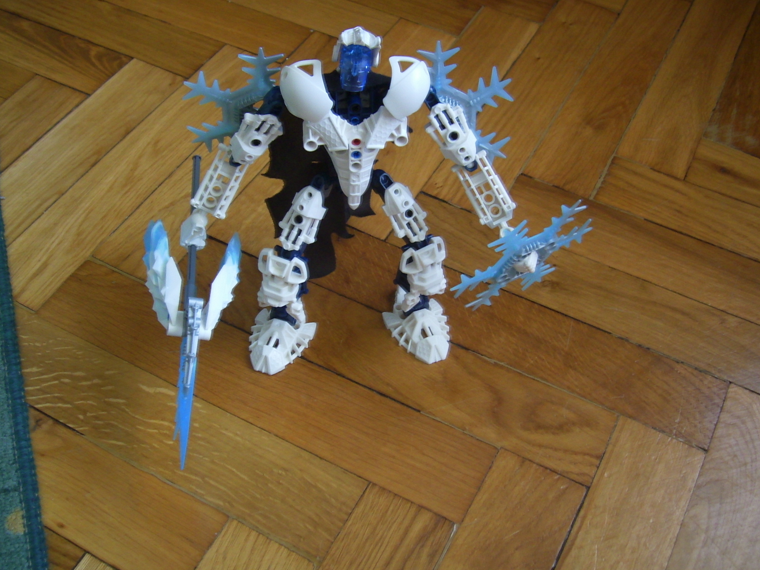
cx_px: 363
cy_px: 273
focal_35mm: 36
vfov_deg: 39.6
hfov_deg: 51.3
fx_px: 790
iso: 50
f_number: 2.8
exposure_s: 1/4
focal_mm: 5.99
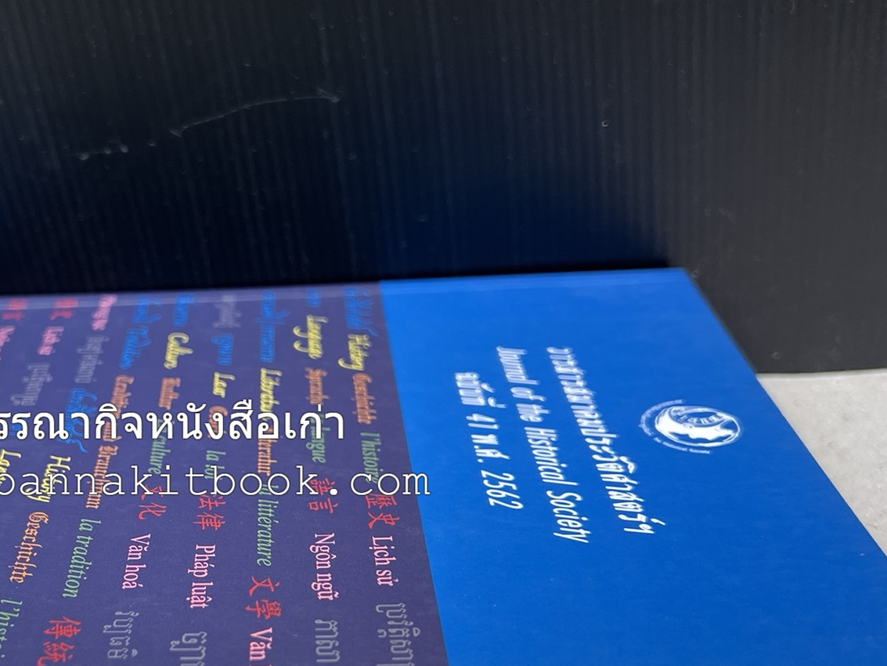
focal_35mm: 47
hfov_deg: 39.2
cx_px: 205
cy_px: 467
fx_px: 1204
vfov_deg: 30.6
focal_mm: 5.7
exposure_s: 1/100
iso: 80
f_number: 1.5
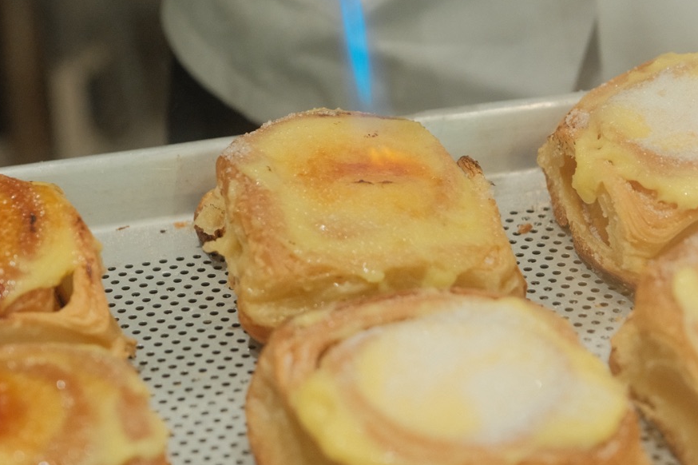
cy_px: 212
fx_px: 2209
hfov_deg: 17.9
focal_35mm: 114
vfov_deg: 12.0
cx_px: 379
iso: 3200
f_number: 3.6
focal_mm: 55
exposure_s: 1/125
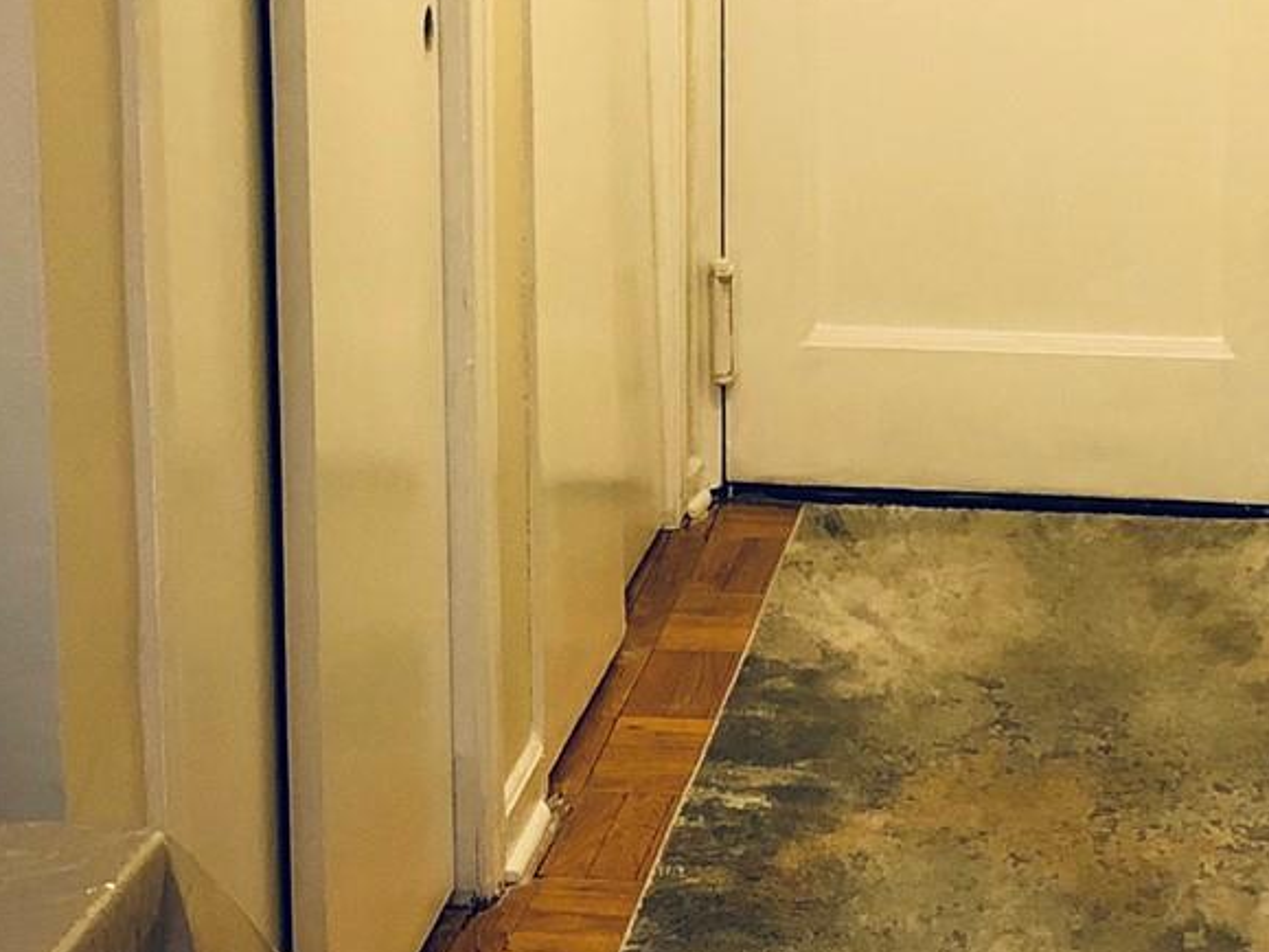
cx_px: 480
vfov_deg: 14.9
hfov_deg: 19.8
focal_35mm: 99
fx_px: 3629
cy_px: 230
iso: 64
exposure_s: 1/15
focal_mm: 3.99
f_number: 1.8
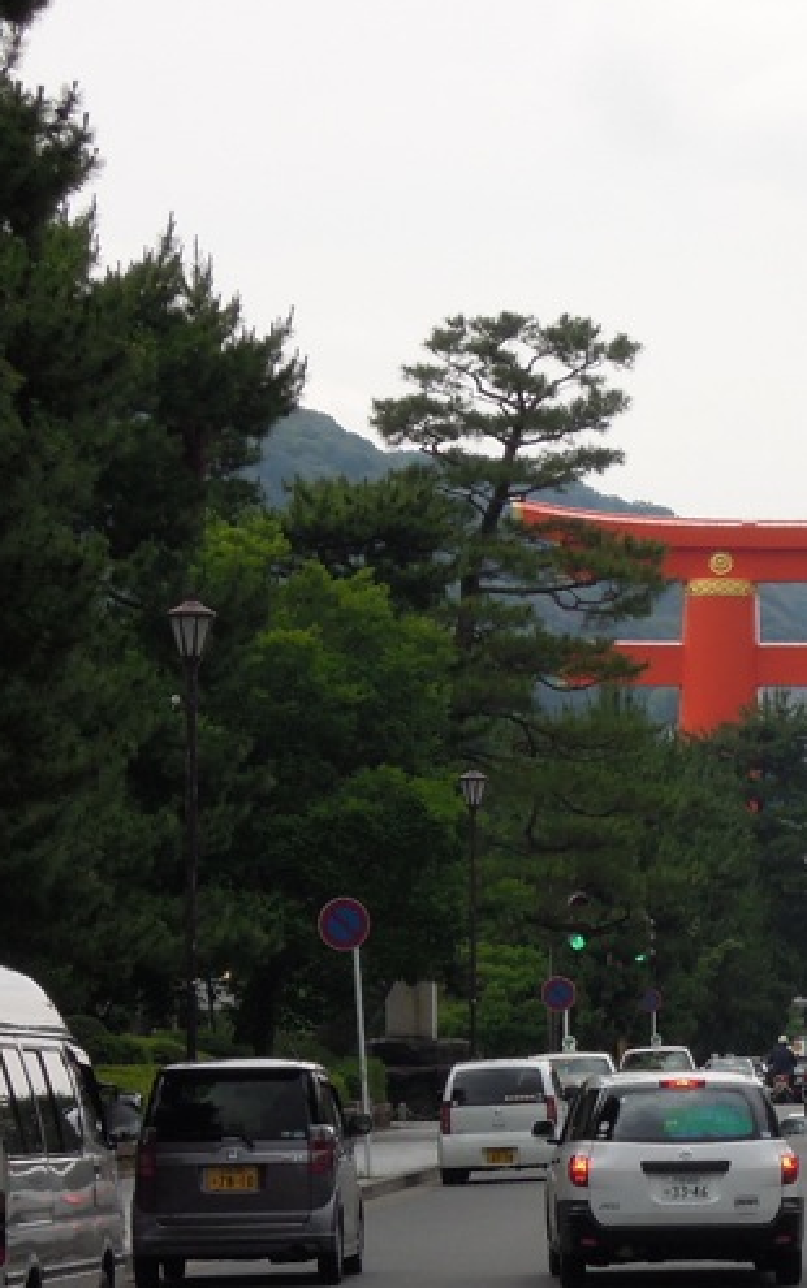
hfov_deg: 6.1
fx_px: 7520
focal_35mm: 214
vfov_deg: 9.8
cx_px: 1000
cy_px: 874
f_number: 4.9
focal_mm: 17.9
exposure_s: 1/500
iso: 160
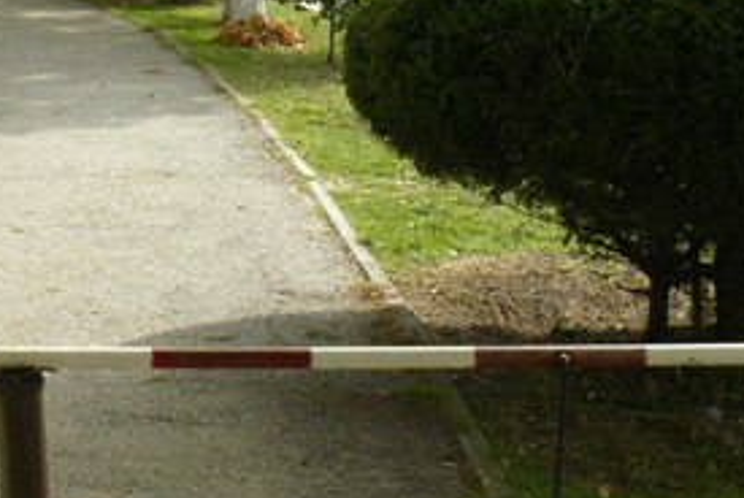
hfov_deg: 22.9
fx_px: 1800
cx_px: 111
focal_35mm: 87
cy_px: 54
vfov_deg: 15.6
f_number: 5.6
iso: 200
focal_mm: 6
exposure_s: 1/320
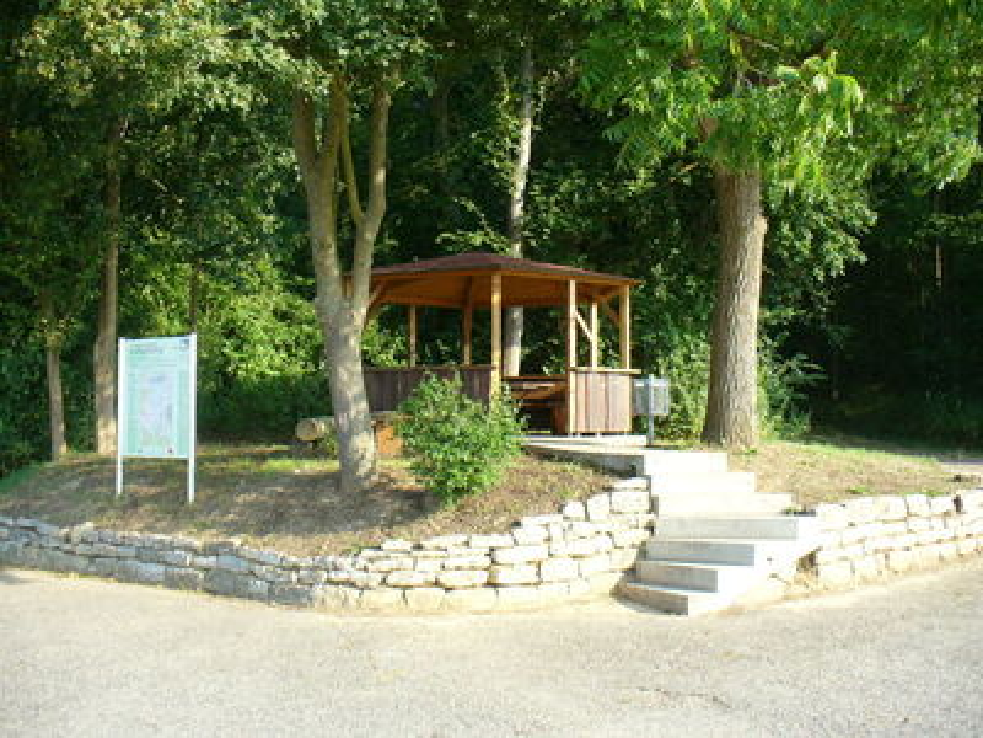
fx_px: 1051
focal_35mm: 37
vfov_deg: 38.7
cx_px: 492
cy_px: 369
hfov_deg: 50.1
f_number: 2.8
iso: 80
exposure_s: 1/250
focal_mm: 6.1
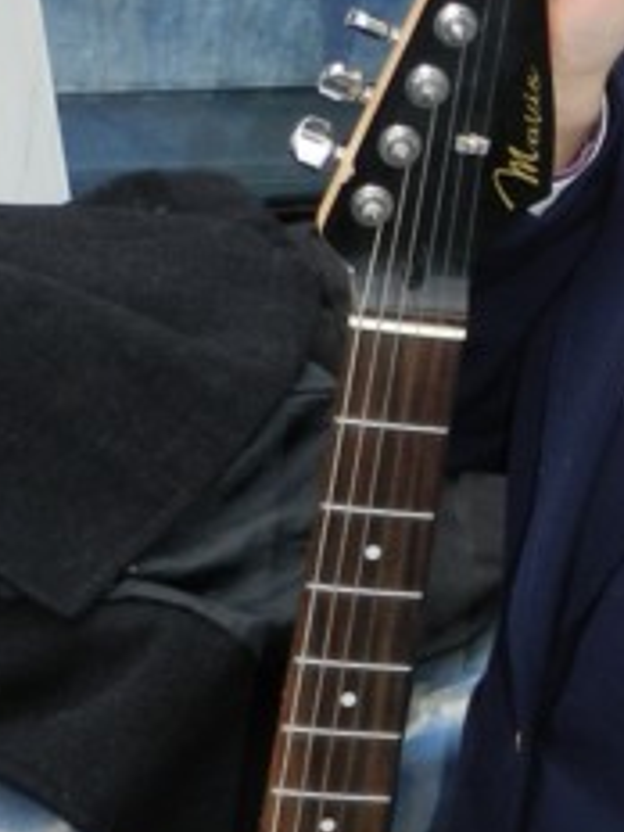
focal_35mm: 131
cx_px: 789
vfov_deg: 15.0
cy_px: 592
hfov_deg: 11.1
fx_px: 3149
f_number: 4
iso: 200
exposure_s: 1/30
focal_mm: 6.7
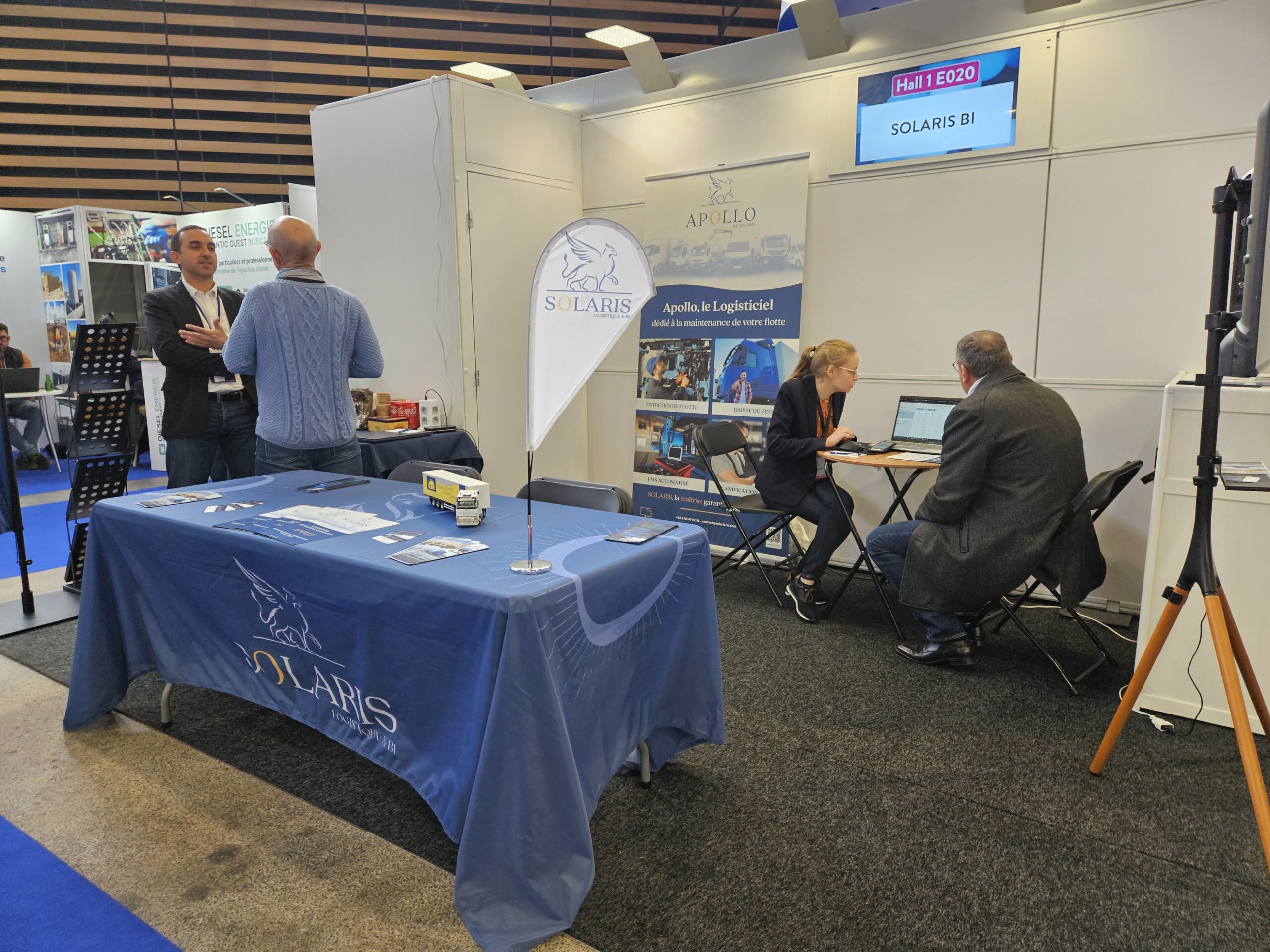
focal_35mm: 23
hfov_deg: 73.9
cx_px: 635
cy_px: 476
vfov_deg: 58.9
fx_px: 844
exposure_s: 1/100
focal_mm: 5.4
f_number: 1.8
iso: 80
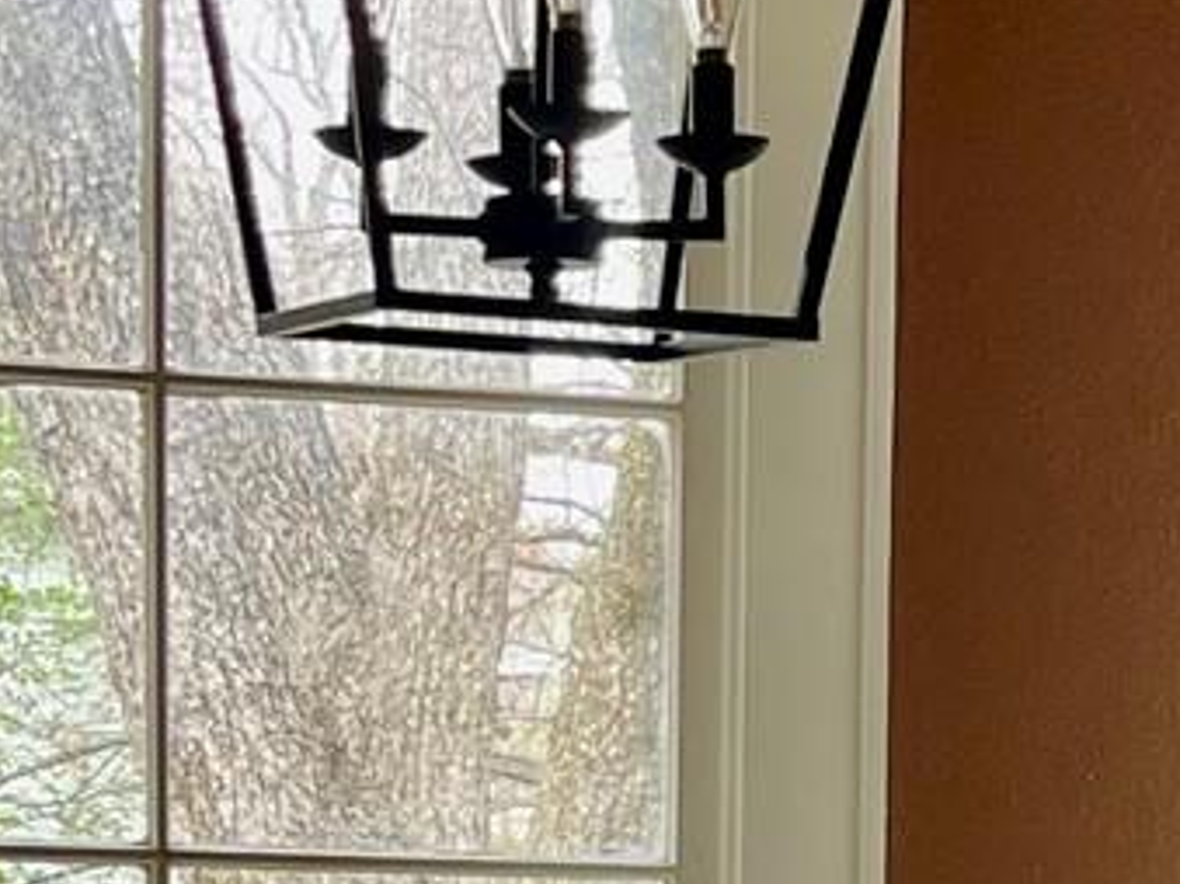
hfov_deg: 13.0
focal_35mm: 151
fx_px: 5146
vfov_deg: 9.3
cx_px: 1076
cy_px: 1671
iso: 80
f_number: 1.6
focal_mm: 5.1
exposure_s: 1/60
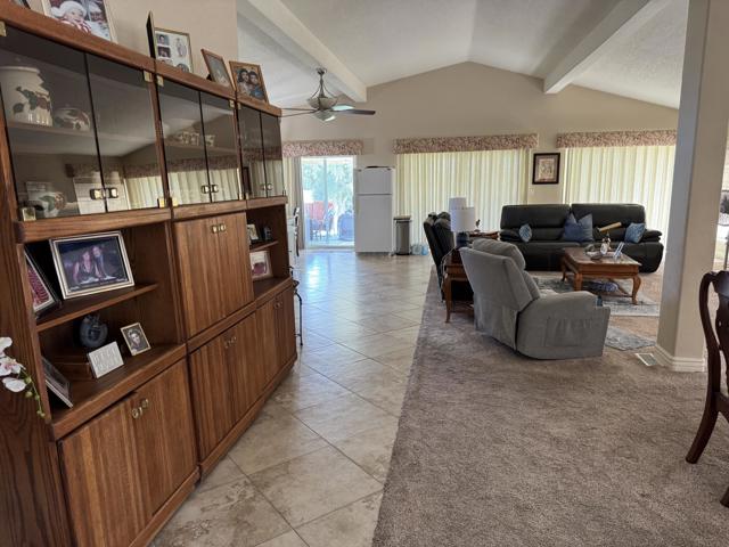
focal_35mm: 24
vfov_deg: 56.8
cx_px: 364
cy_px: 274
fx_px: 505
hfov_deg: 71.6
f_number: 1.78
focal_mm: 6.76
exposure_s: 1/60
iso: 250
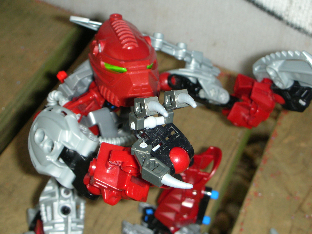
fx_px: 775
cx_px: 156
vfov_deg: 17.2
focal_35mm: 86
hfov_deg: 22.8
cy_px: 117
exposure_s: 1/120
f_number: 4.8
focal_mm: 14.3
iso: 50
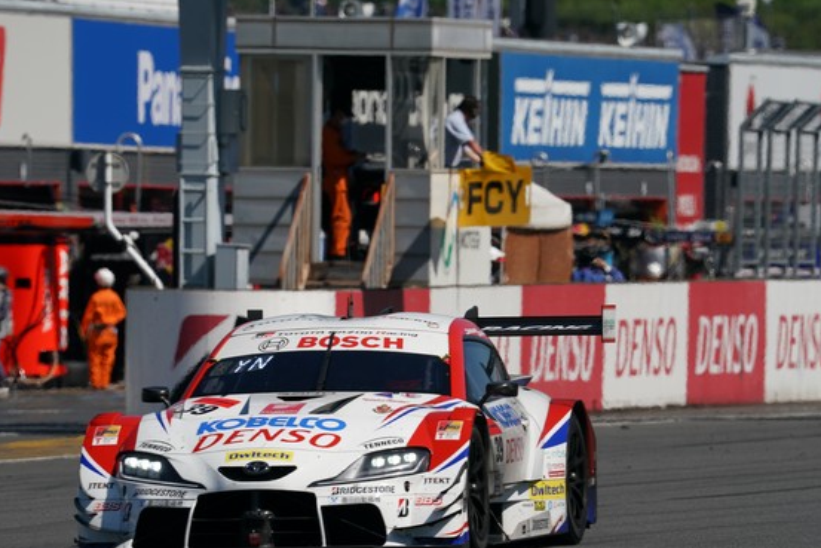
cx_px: 434
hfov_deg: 3.1
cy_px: 285
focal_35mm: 659
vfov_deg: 2.1
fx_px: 15032
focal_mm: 506
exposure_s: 1/640
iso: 200
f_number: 11
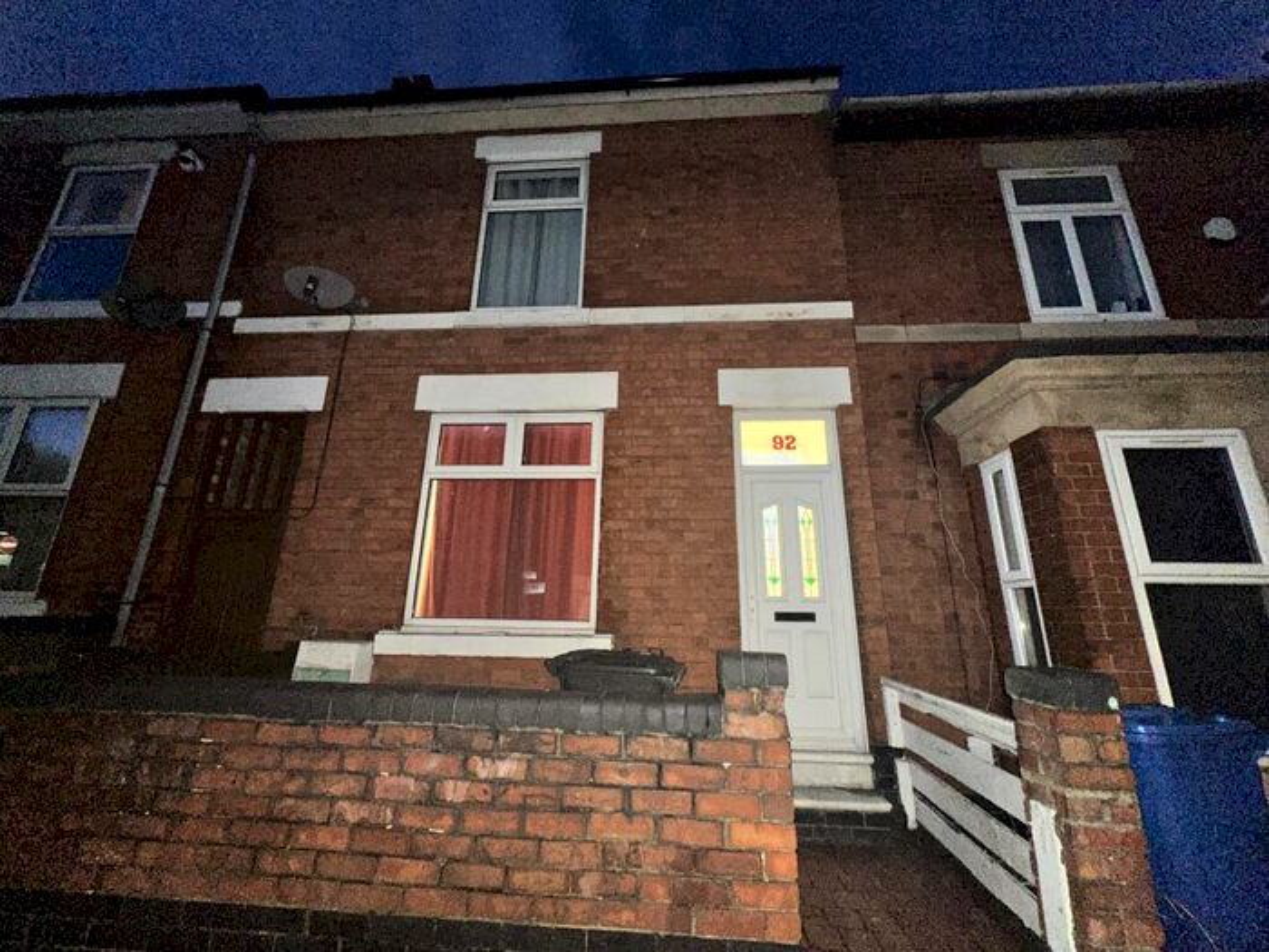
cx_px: 634
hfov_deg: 102.1
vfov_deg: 85.7
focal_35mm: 14
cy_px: 476
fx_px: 513
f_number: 2.2
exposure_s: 1/16
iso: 500
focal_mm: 2.22
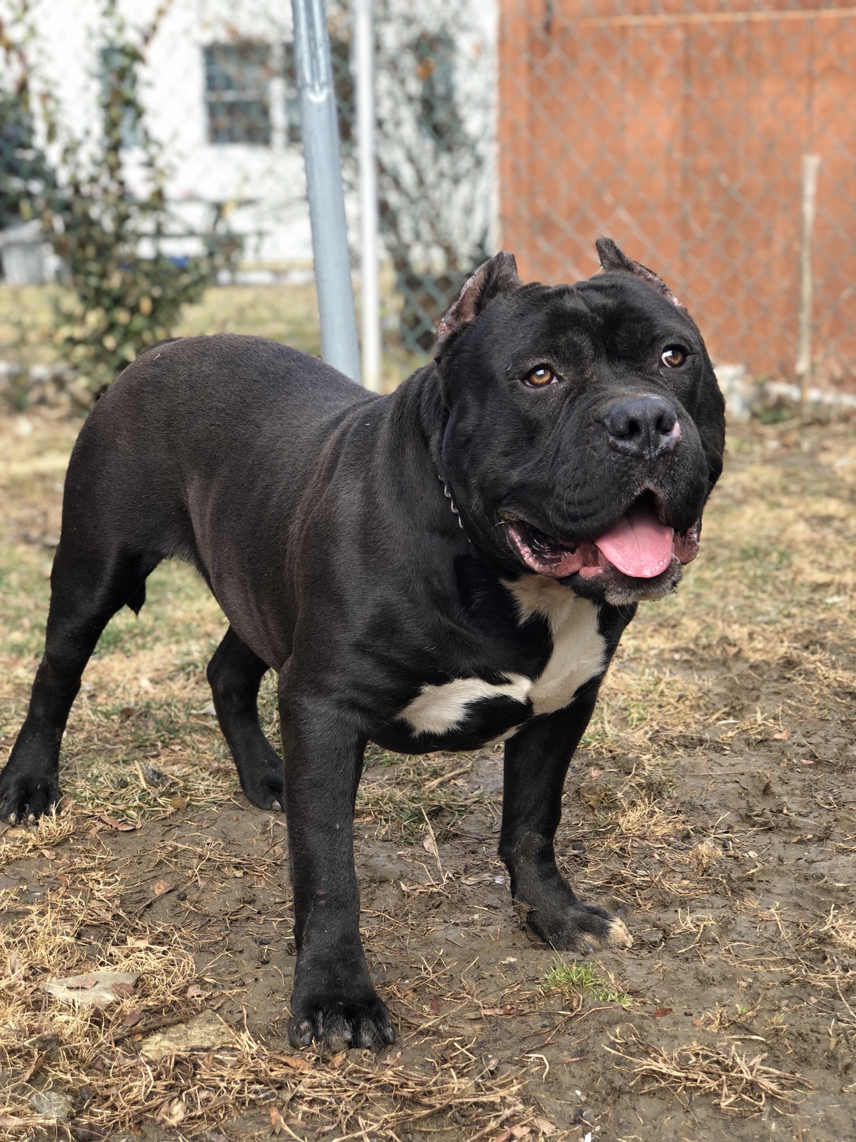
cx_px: 428
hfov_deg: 25.7
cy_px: 571
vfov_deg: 33.8
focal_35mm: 57
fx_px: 1879
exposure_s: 1/120
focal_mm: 6.6
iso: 32
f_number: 2.8
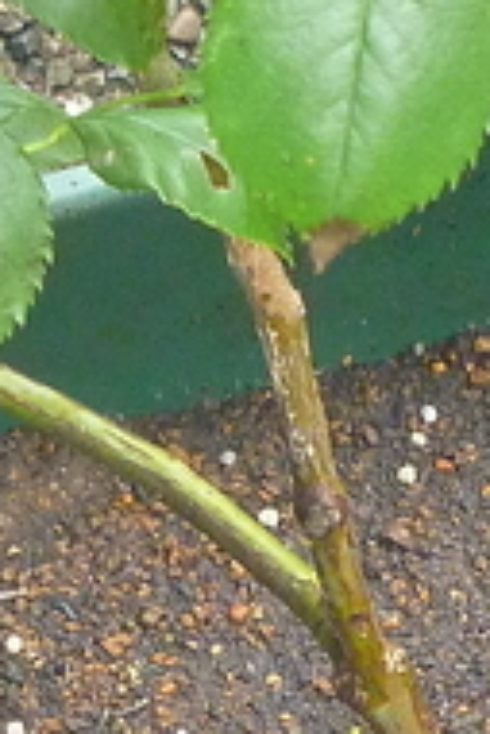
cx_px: 583
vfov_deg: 10.9
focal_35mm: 184
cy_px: 970
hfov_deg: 7.4
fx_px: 3750
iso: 250
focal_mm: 4.9
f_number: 3.3
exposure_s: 1/30
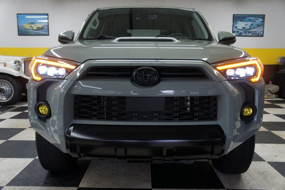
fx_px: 249
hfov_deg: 59.5
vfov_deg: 41.7
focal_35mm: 32
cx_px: 142
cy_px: 95
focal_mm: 21
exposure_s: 1/40
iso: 320
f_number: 4
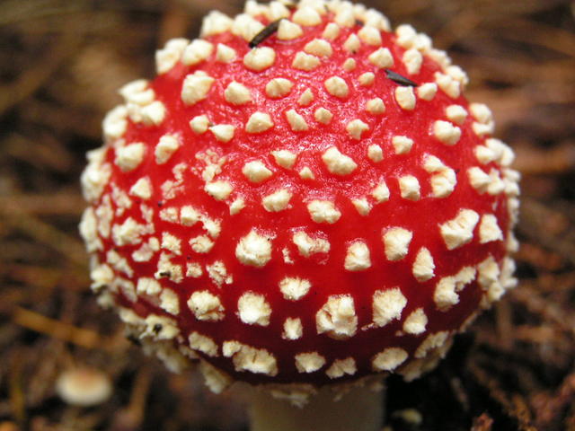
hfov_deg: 29.0
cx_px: 288
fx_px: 1113
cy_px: 216
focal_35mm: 67
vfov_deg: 21.9
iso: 200
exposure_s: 1/20
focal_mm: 11.1
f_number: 3.2
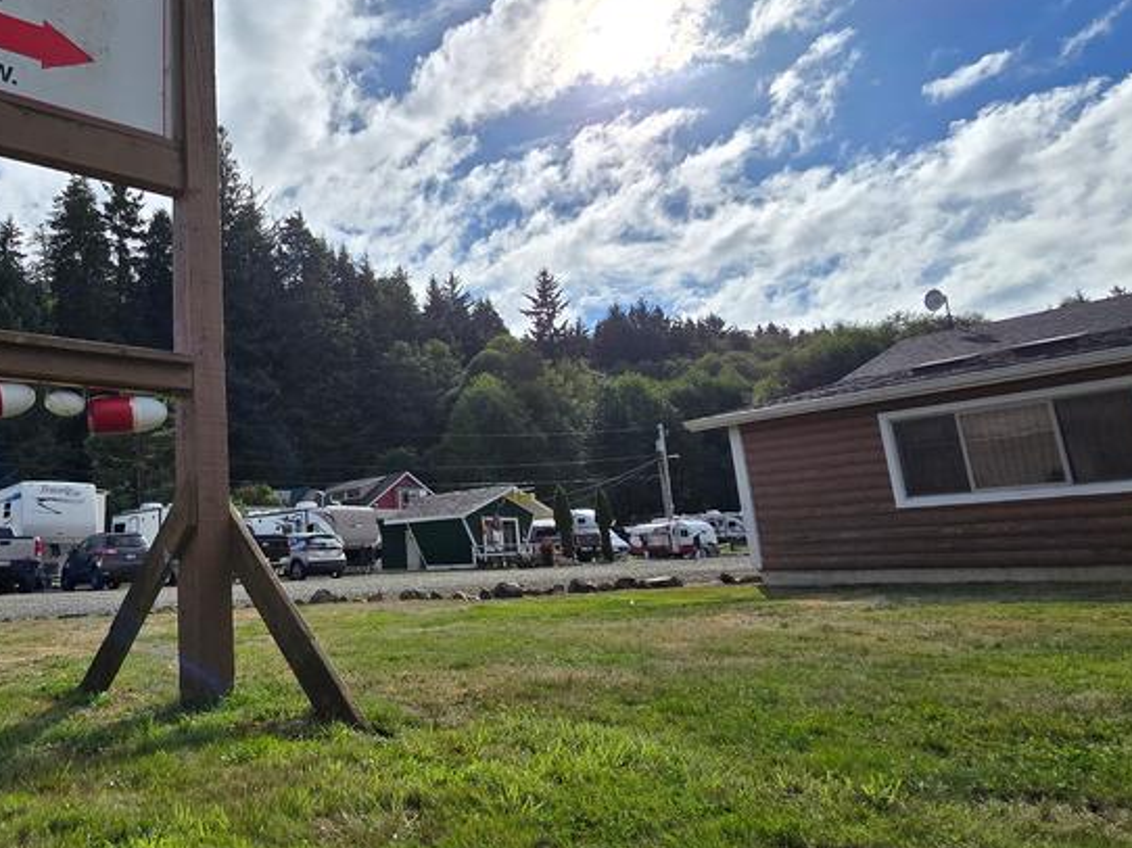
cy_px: 368
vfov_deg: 56.6
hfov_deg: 67.4
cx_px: 294
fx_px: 784
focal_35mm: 24
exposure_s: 1/7960
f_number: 2.2
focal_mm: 2.2
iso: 50
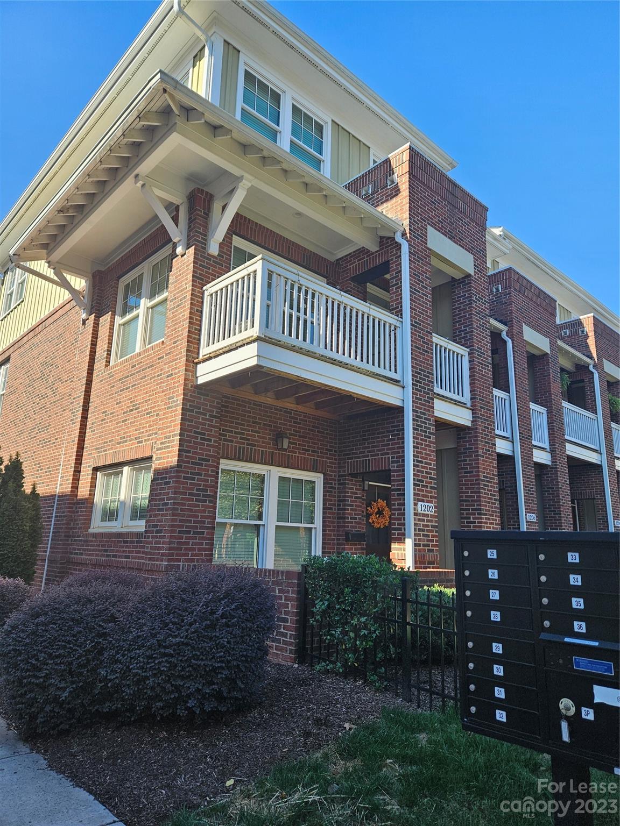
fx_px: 549
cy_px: 413
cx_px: 310
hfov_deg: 58.9
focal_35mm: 23
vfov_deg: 73.9
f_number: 1.8
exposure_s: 1/1055
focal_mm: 5.4
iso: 50
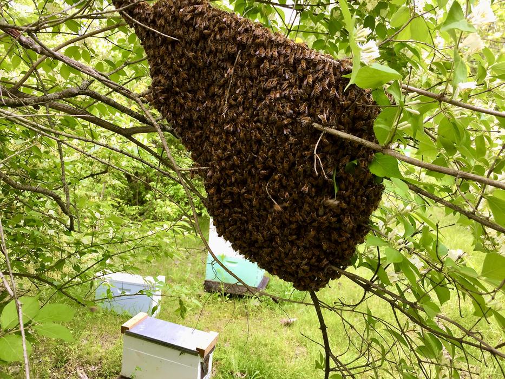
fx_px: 423
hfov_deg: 61.7
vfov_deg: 48.2
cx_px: 252
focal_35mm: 29
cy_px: 190
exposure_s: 1/120
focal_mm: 4.15
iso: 50
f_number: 2.2
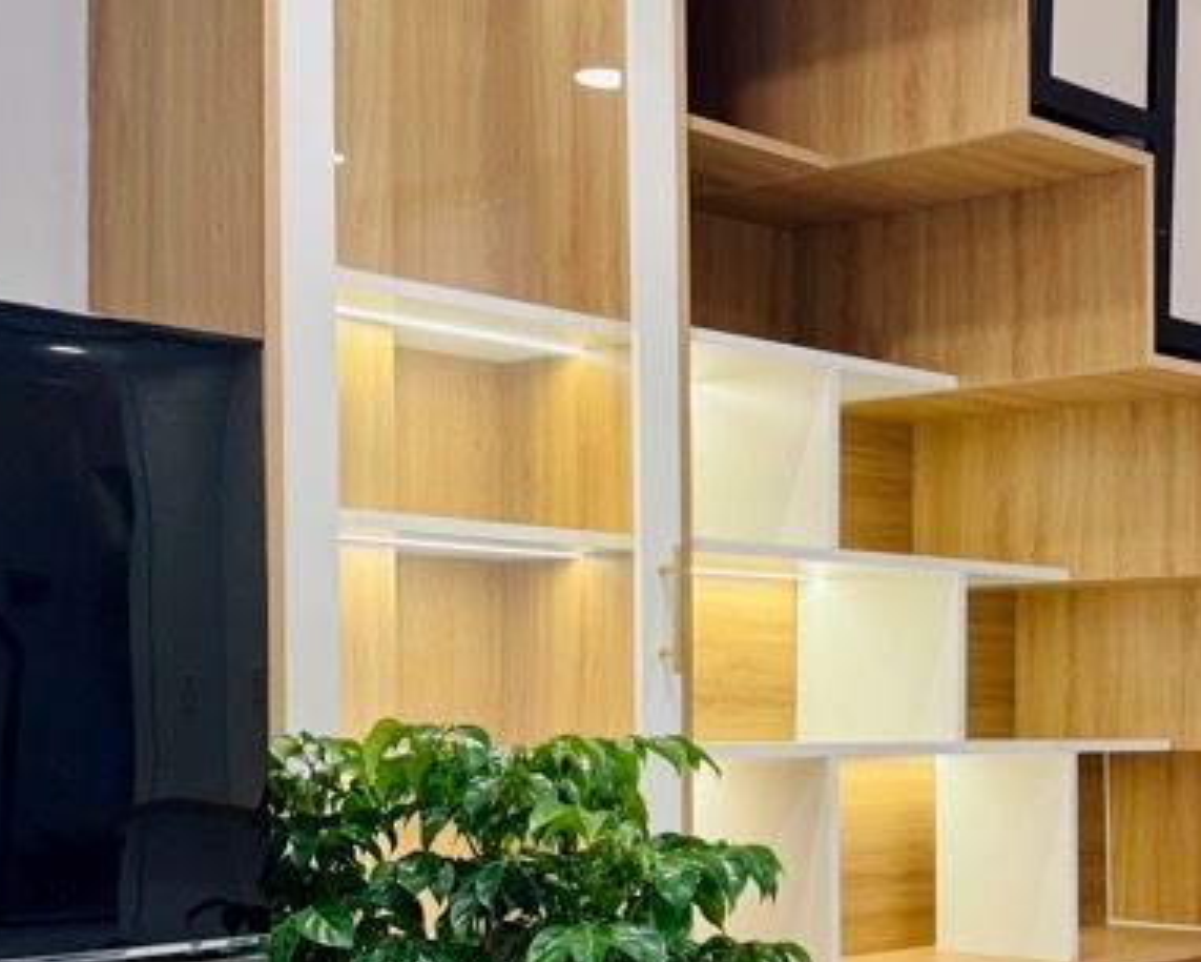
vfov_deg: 24.1
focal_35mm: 63
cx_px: 1059
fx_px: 2240
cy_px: 678
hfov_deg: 28.9
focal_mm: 6.76
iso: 100
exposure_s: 1/100
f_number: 1.78
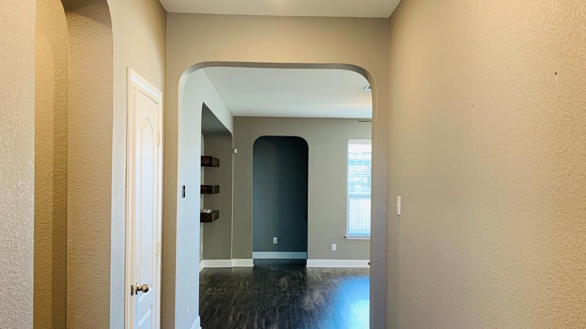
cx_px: 294
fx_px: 590
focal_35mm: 38
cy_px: 188
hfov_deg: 52.8
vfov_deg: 31.1
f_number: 1.8
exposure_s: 1/60
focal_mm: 4.25
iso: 125
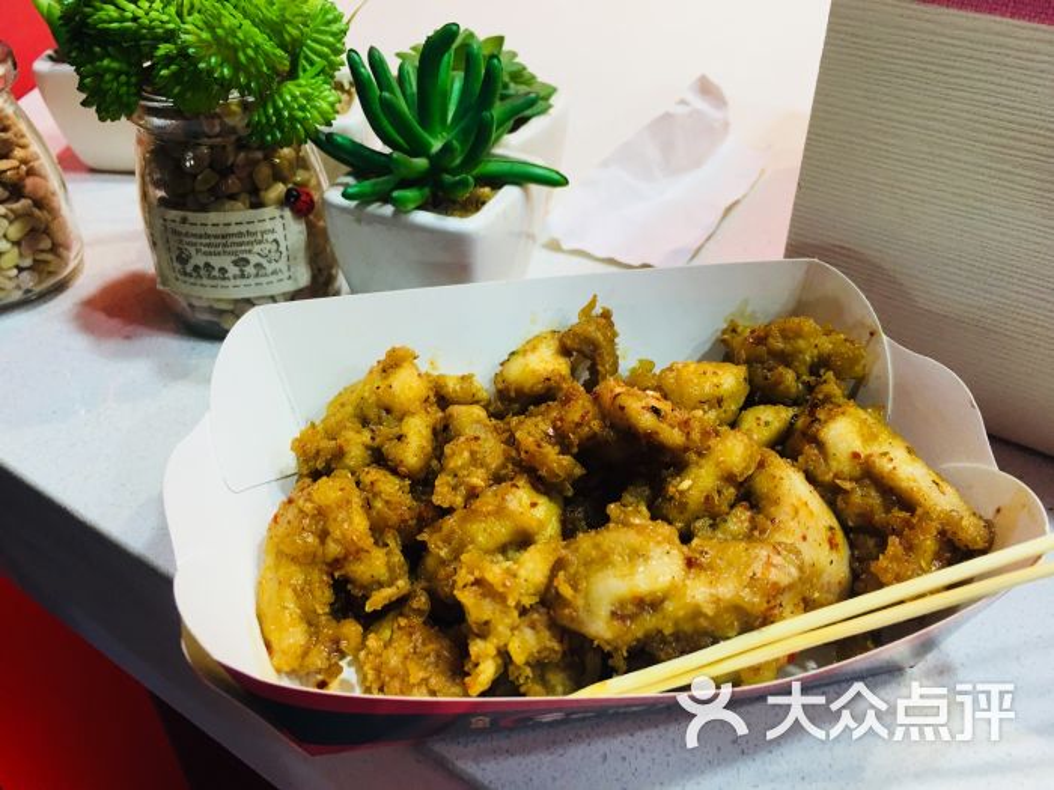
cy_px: 395
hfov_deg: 61.7
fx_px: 883
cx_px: 527
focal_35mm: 29
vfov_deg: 48.2
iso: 40
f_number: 2.2
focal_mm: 4.15
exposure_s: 1/17
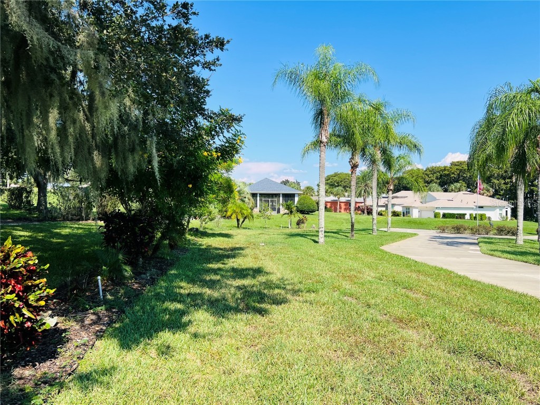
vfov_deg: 53.1
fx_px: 406
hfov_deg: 67.3
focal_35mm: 26
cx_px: 270
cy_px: 202
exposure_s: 1/3165
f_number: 1.5
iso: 50
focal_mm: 5.7
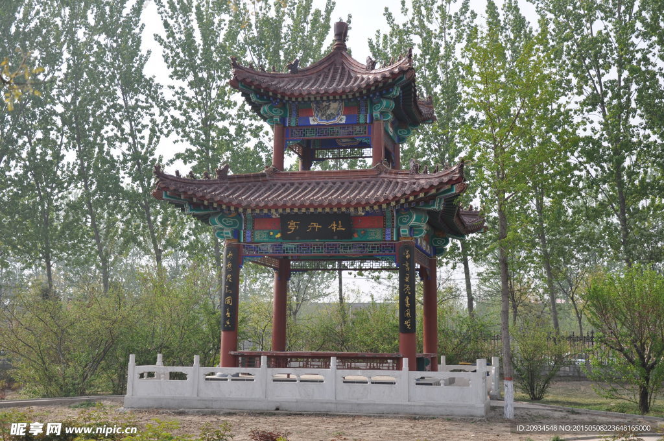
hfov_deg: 38.9
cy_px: 220
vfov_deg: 26.4
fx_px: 939
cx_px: 332
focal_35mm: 51
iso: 200
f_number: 4.5
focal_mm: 34
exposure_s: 1/800
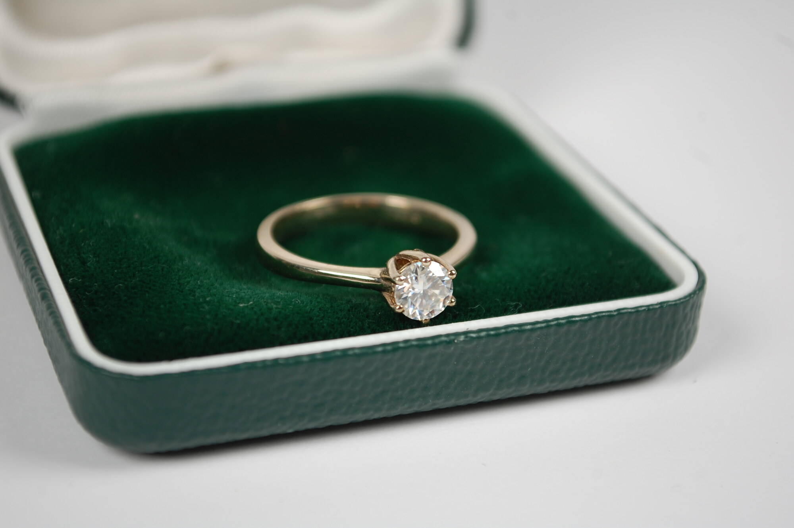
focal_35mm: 82
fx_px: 1818
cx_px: 397
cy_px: 264
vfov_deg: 16.5
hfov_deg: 24.6
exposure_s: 1/125
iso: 200
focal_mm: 55
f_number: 5.6
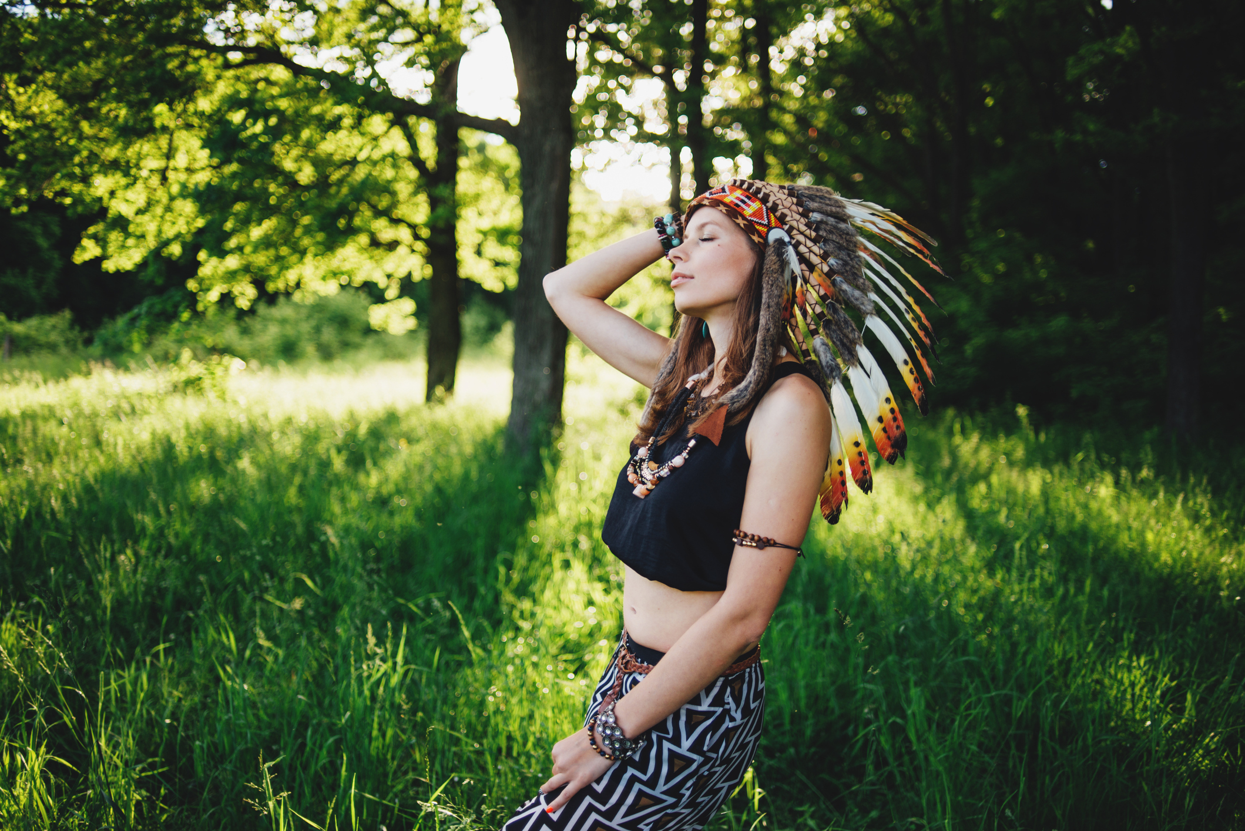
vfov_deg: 37.9
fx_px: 1211
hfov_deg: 54.4
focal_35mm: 35
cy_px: 416
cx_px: 622
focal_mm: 35
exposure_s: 1/500
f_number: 2
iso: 200
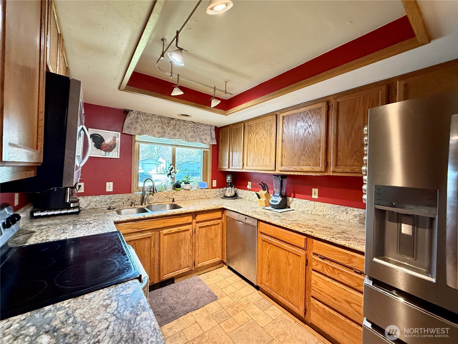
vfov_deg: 85.7
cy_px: 172
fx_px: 185
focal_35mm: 14
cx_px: 229
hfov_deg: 102.1
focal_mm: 2.22
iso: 500
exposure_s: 1/60
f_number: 2.2
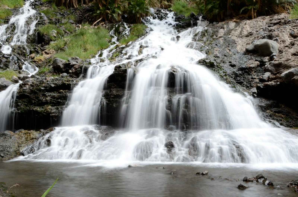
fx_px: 273
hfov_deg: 57.3
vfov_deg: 39.8
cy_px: 98
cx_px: 149
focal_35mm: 33
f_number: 25
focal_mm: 22
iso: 100
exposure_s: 1
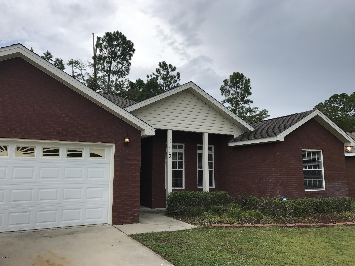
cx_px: 178
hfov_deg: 63.4
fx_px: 287
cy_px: 133
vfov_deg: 49.7
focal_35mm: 28
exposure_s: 1/1546
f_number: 1.8
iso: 20
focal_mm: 3.99
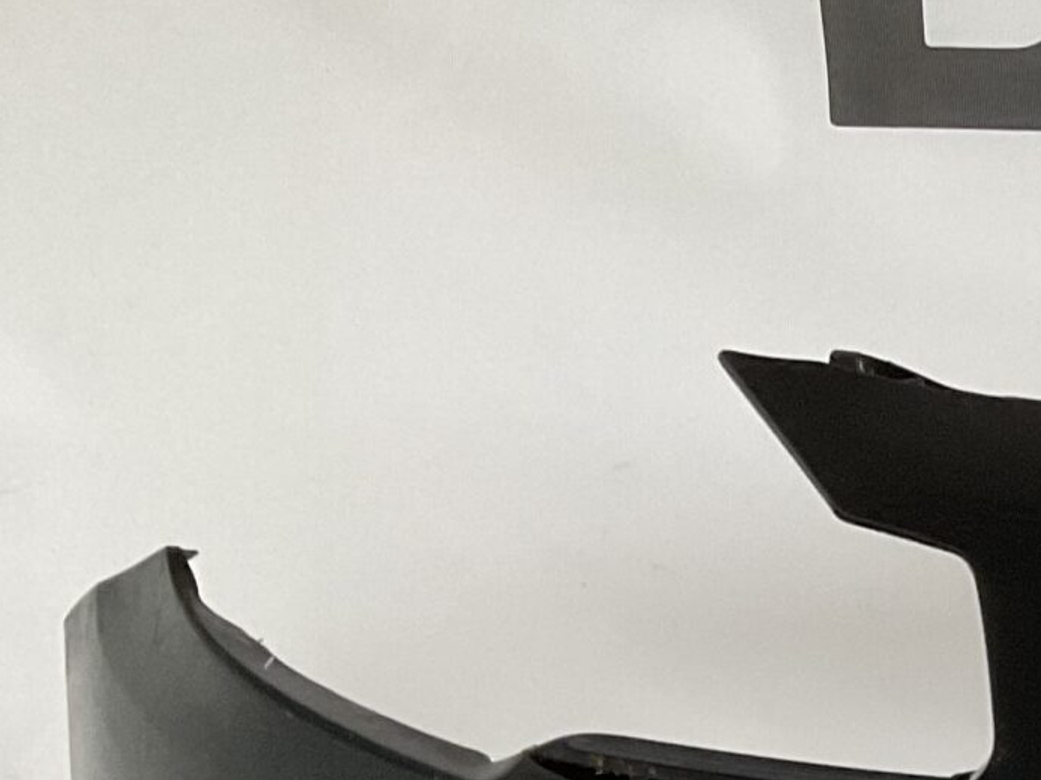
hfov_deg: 15.9
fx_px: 3217
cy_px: 738
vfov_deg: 13.7
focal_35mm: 107
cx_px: 1815
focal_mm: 3
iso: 80
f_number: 1.8
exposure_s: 1/60
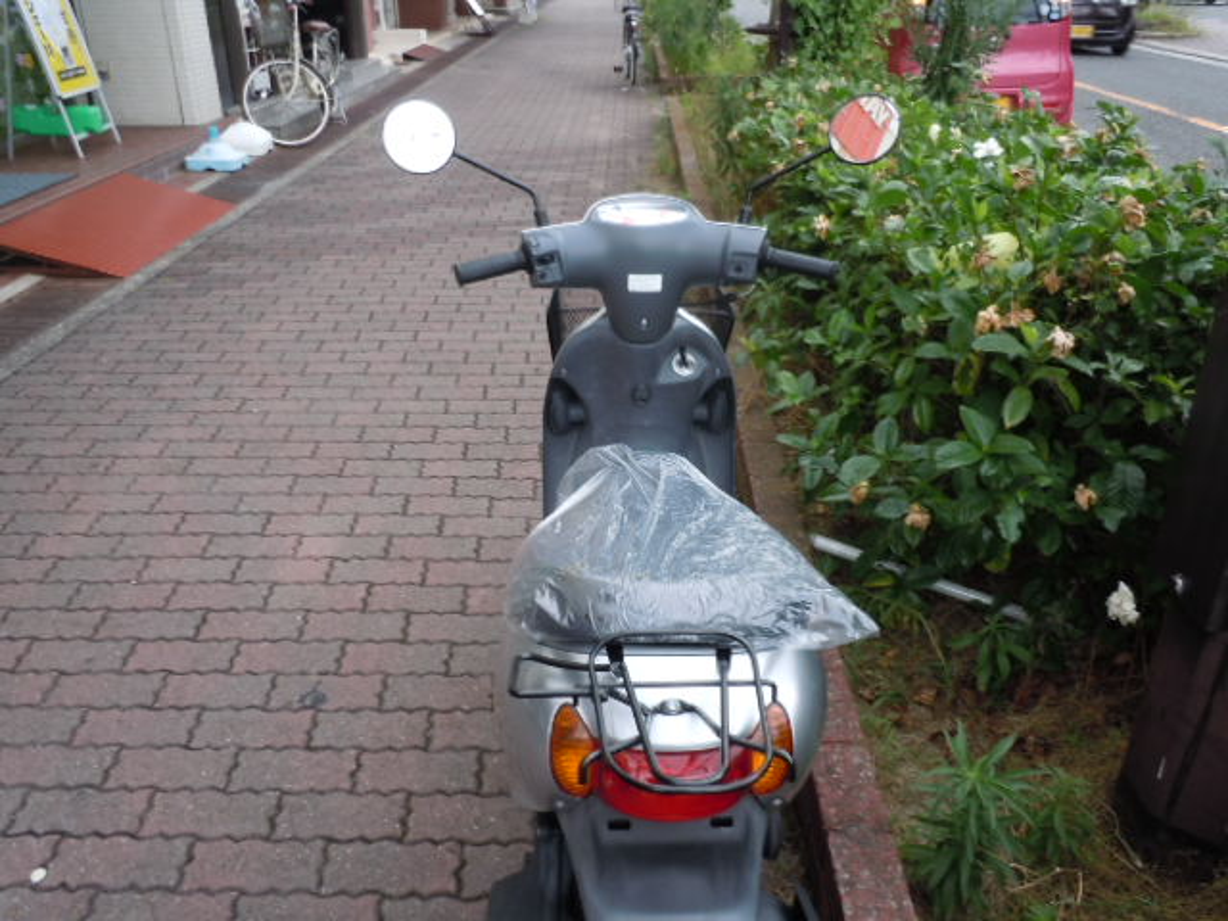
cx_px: 614
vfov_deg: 49.7
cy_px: 460
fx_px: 993
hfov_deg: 63.4
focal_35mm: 28
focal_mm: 5
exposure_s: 1/80
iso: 100
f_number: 3.7
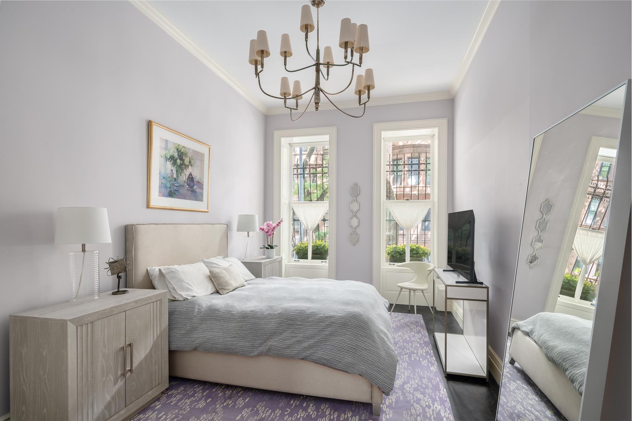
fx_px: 298
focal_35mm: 17
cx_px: 316
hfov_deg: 93.3
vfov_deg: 70.4
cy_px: 210
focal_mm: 17
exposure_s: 1
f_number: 13
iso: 1250
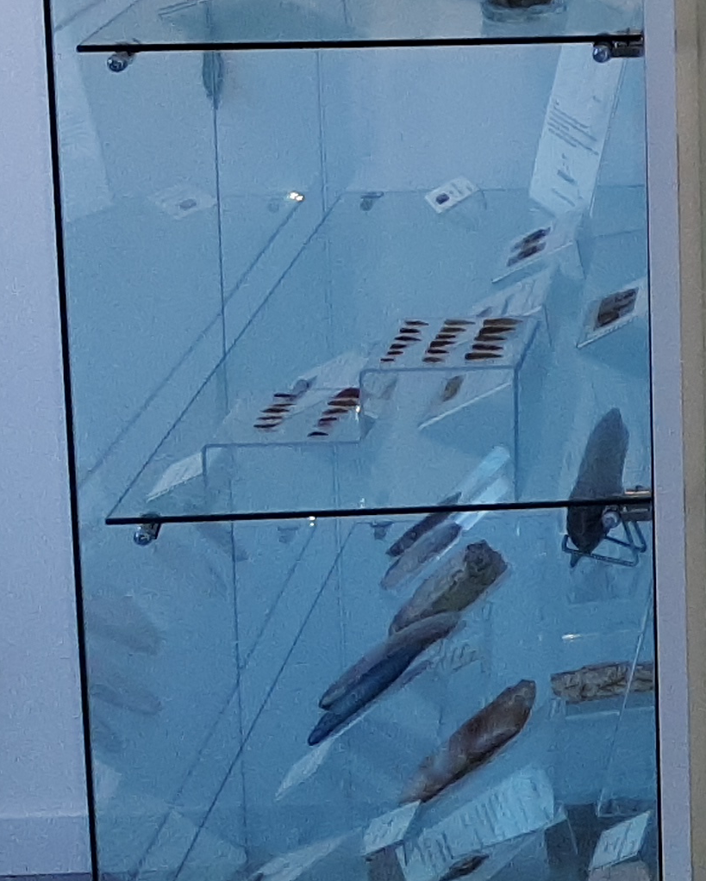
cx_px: 1203
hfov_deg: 14.0
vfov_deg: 18.2
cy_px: -174
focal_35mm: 100
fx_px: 2611
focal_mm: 3.93
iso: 80
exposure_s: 1/100
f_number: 1.7
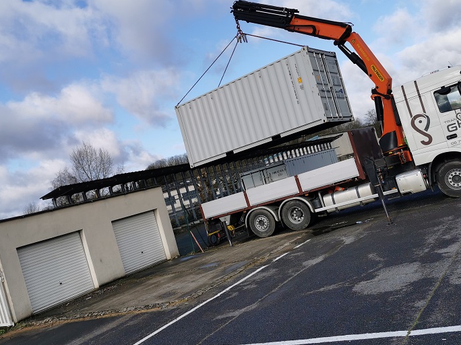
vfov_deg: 39.7
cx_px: 219
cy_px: 177
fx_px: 479
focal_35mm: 36
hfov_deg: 51.3
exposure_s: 1/3115
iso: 50
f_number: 1.6
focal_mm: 5.56
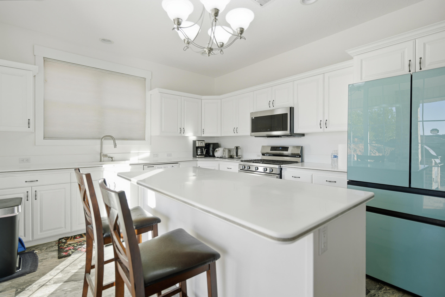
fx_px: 210
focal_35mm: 17
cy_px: 148
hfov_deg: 93.3
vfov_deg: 70.5
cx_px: 222
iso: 100
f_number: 2.8
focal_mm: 17
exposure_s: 1/160
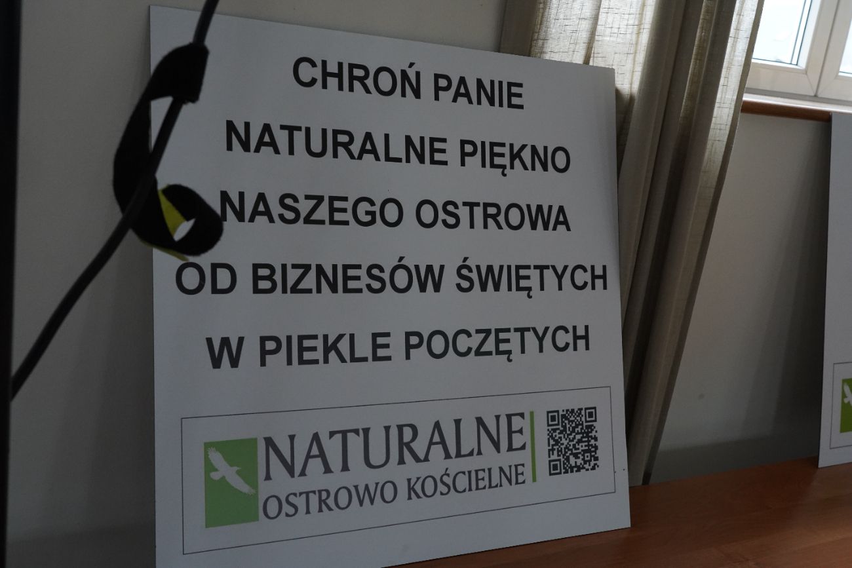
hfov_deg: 50.7
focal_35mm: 38
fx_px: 899
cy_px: 284
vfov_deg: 35.1
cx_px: 426
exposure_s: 1/100
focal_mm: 38
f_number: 8
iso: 3200
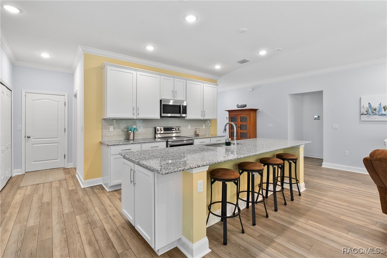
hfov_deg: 96.7
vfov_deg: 73.7
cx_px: 194
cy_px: 129
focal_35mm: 16
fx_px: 172
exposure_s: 1/2.5
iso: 400
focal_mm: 16
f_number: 8
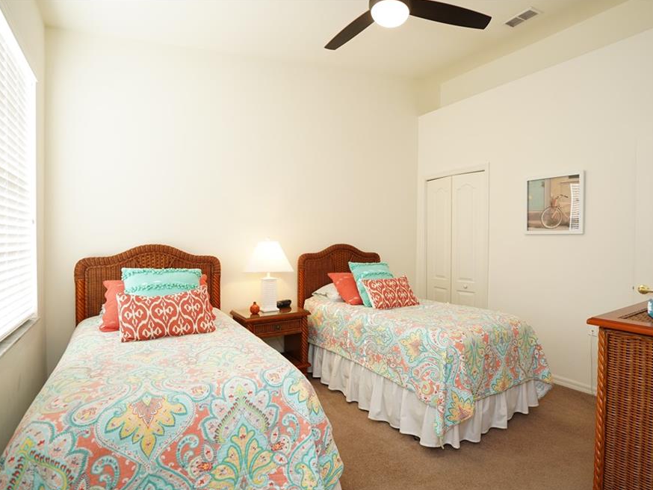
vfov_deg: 71.6
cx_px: 365
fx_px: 340
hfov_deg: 87.3
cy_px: 250
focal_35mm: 18
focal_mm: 16
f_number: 3.5
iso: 250
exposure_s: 1/50
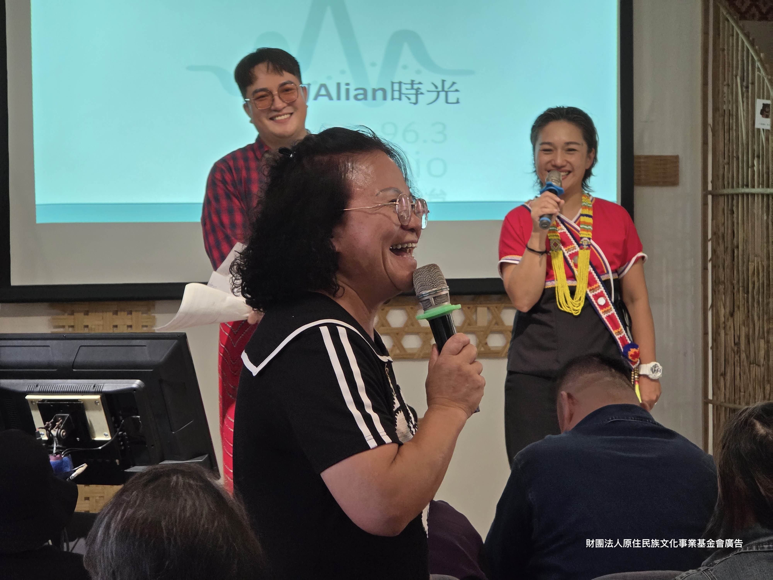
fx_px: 2568
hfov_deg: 17.1
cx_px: 386
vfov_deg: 12.9
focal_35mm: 115
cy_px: 290
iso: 640
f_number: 3.4
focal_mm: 18.6
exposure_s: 1/120
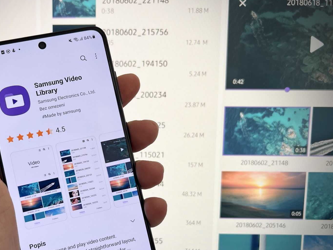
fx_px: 346
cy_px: 158
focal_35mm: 36
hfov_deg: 50.2
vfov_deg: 39.4
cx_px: 103
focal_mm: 5.7
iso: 64
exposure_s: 1/120
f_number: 1.5
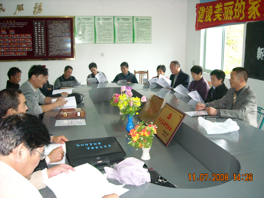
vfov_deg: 40.7
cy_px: 99
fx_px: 267
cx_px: 132
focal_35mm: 35
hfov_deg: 52.6
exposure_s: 1/30
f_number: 2.8
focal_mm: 5.7
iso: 400
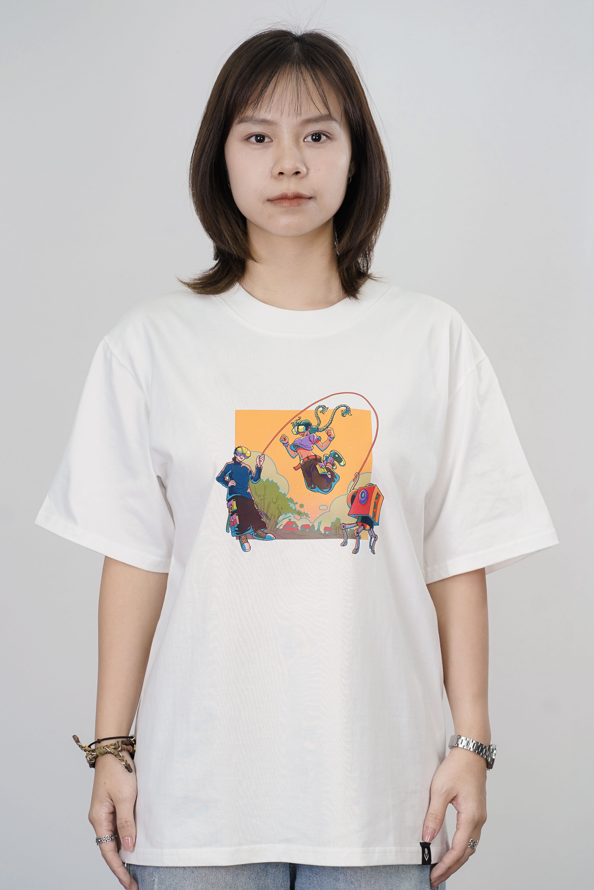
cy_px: 445
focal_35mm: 85
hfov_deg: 16.1
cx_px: 297
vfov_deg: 23.9
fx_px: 2104
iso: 400
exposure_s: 1/200
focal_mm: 85
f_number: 5
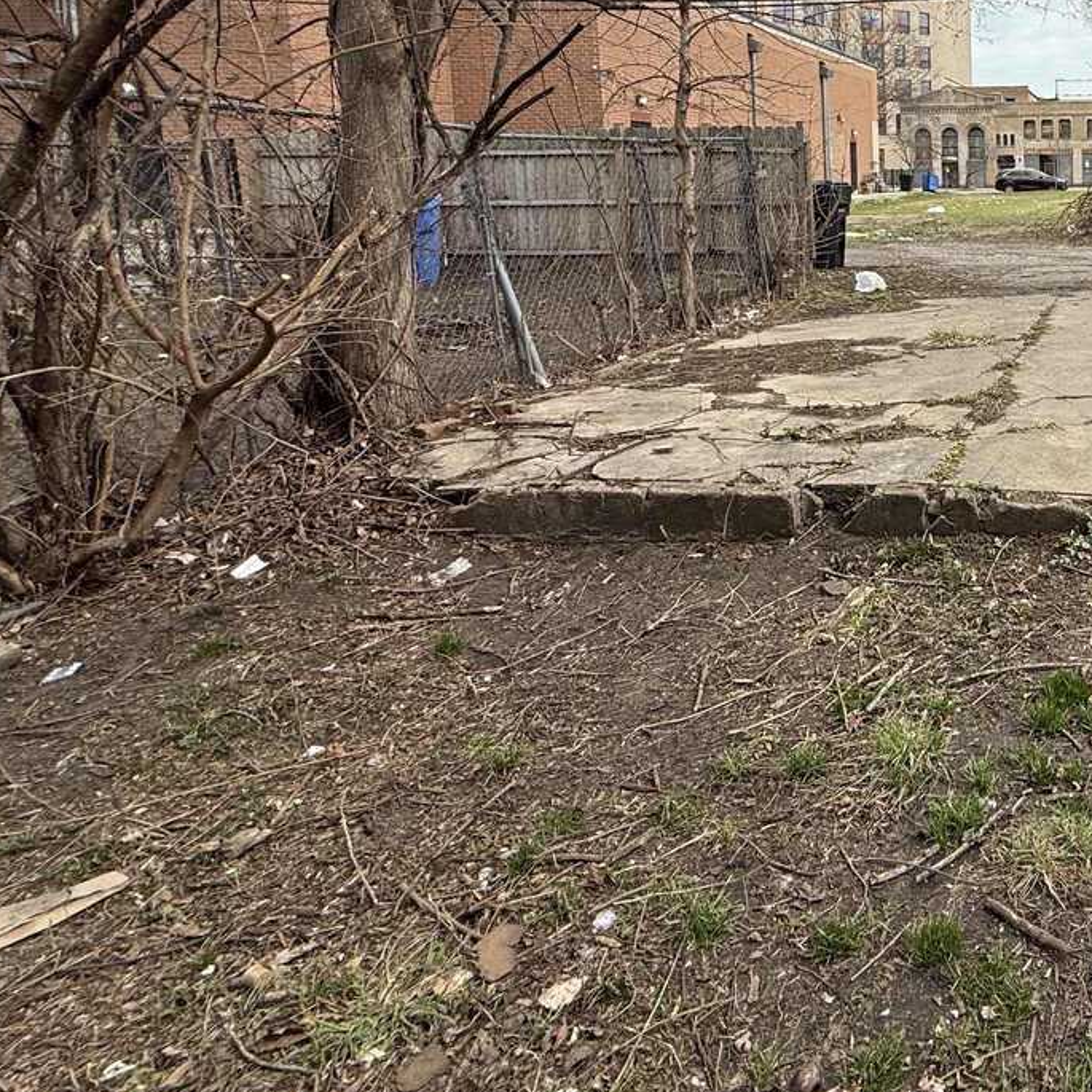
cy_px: 242
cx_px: 1081
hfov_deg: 50.0
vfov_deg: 57.1
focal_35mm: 26
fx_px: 928
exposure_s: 1/1145
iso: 50
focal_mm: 2.22
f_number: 2.2
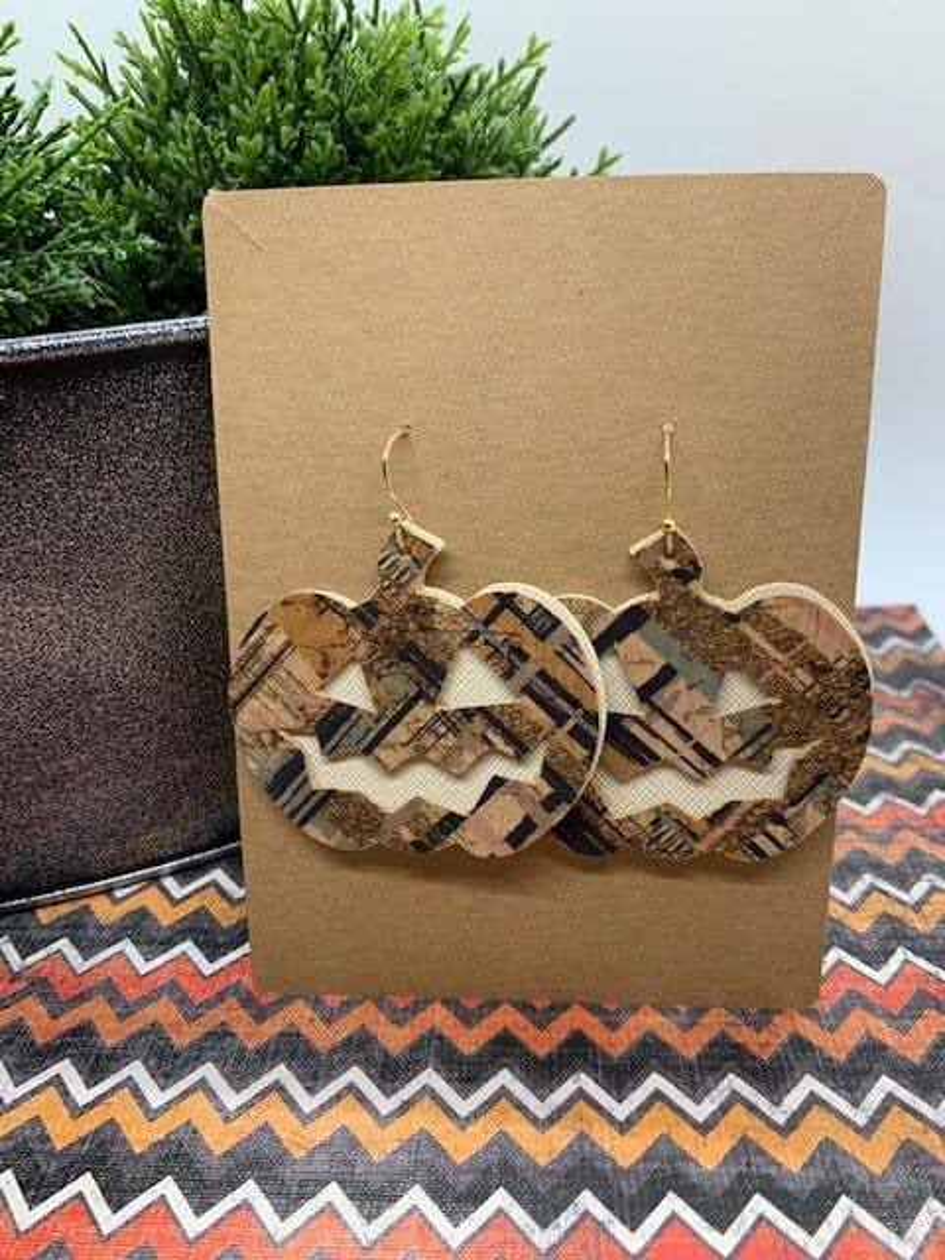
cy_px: 630
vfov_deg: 67.3
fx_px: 946
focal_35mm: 26
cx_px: 472
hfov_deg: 53.1
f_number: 1.8
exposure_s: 1/120
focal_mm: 4.25
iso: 80
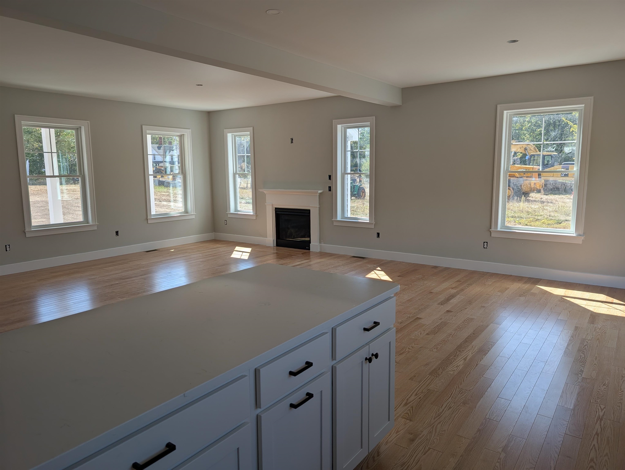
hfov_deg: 71.5
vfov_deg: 56.9
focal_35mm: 24
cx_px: 312
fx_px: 434
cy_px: 235
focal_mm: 6.9
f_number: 1.68
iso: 21
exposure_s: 1/304
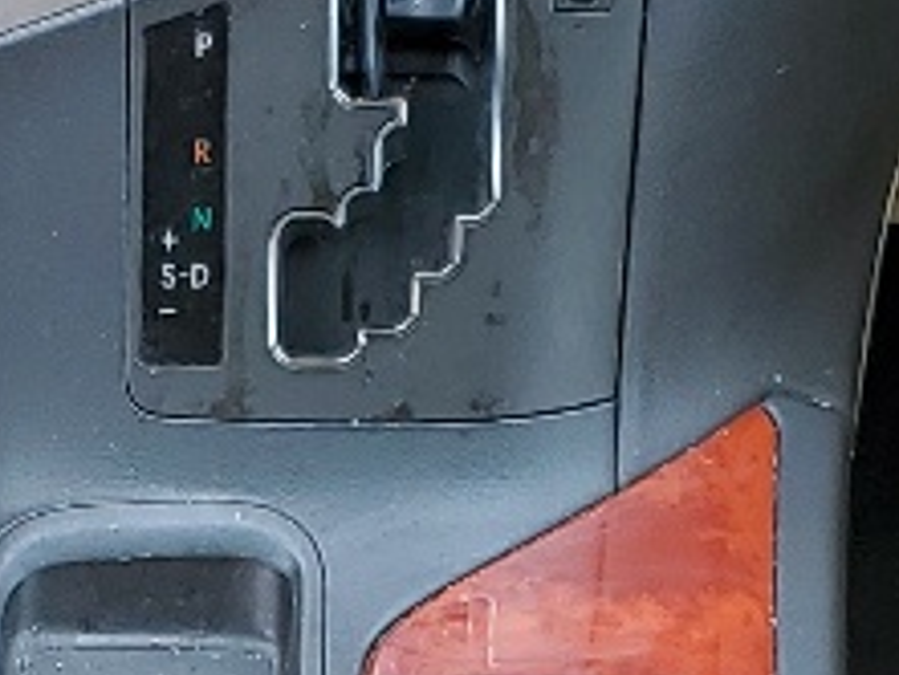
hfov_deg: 10.5
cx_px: 212
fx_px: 4885
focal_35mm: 188
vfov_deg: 7.8
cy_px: 862
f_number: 1.5
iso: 50
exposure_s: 1/294
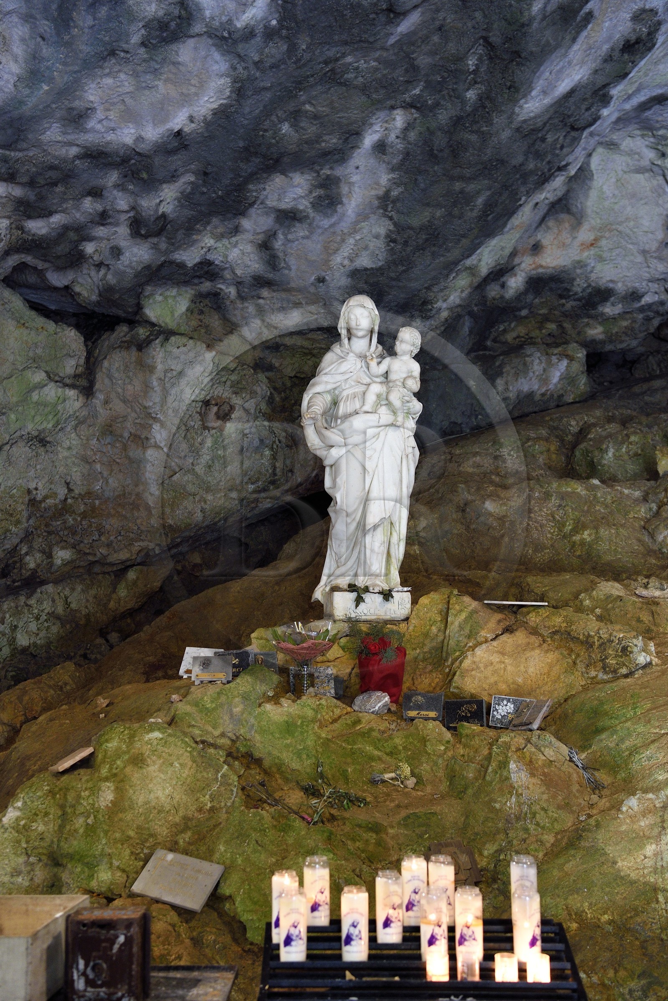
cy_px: 500
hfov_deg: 29.9
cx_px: 334
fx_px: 1252
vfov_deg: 43.6
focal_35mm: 45
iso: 1600
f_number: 4.5
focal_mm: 45
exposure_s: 1/10
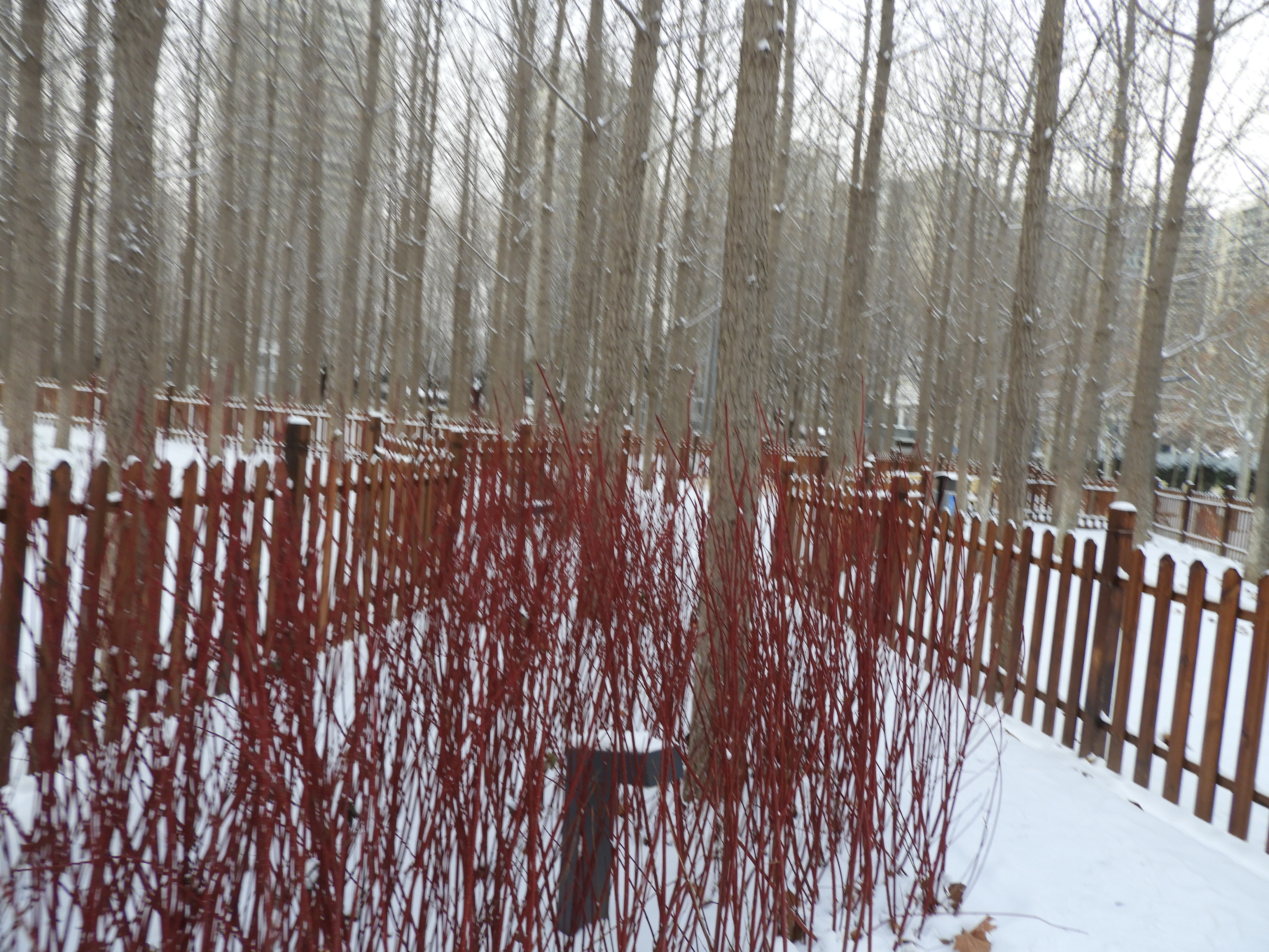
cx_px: 634
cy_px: 476
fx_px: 880
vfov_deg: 56.8
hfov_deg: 71.6
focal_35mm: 24
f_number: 3.3
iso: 100
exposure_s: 1/50
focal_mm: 4.3
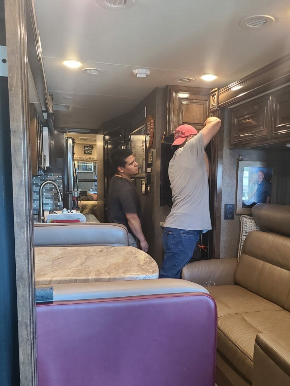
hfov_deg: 42.9
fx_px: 368
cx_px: 158
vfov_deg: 55.0
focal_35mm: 33
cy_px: 231
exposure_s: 1/40
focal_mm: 5.4
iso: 640
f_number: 1.8
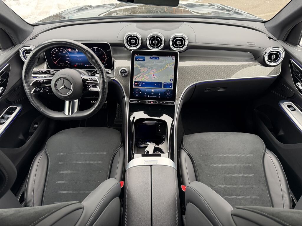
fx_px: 209
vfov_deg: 56.8
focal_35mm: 24
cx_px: 151
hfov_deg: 71.6
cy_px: 113
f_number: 1.78
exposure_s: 1/113
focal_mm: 6.76
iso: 200
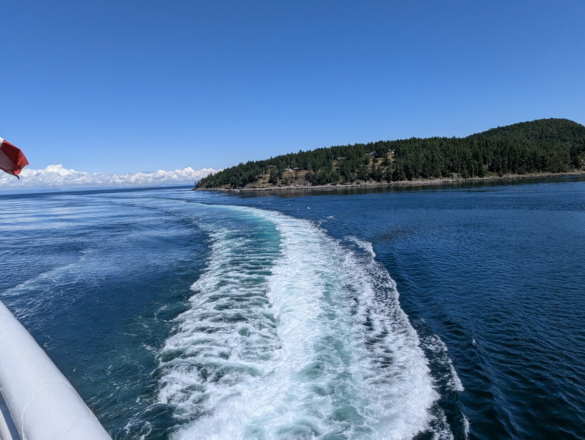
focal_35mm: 22
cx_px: 295
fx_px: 372
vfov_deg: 61.2
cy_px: 216
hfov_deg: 76.3
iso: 51
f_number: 2.2
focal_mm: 2.35
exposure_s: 1/3717
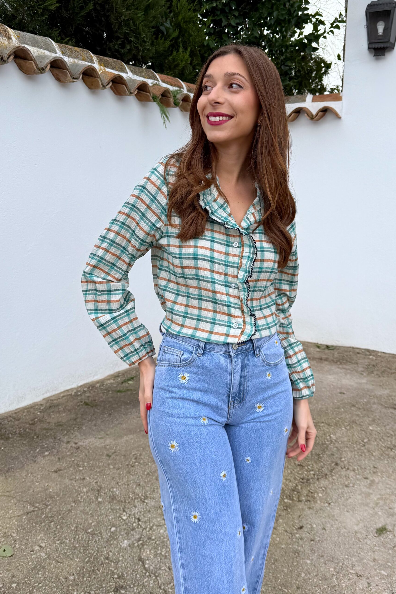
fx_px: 412
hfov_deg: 51.2
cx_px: 214
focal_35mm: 25
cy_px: 297
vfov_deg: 71.5
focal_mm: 6.76
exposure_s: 1/742
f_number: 1.78
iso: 80
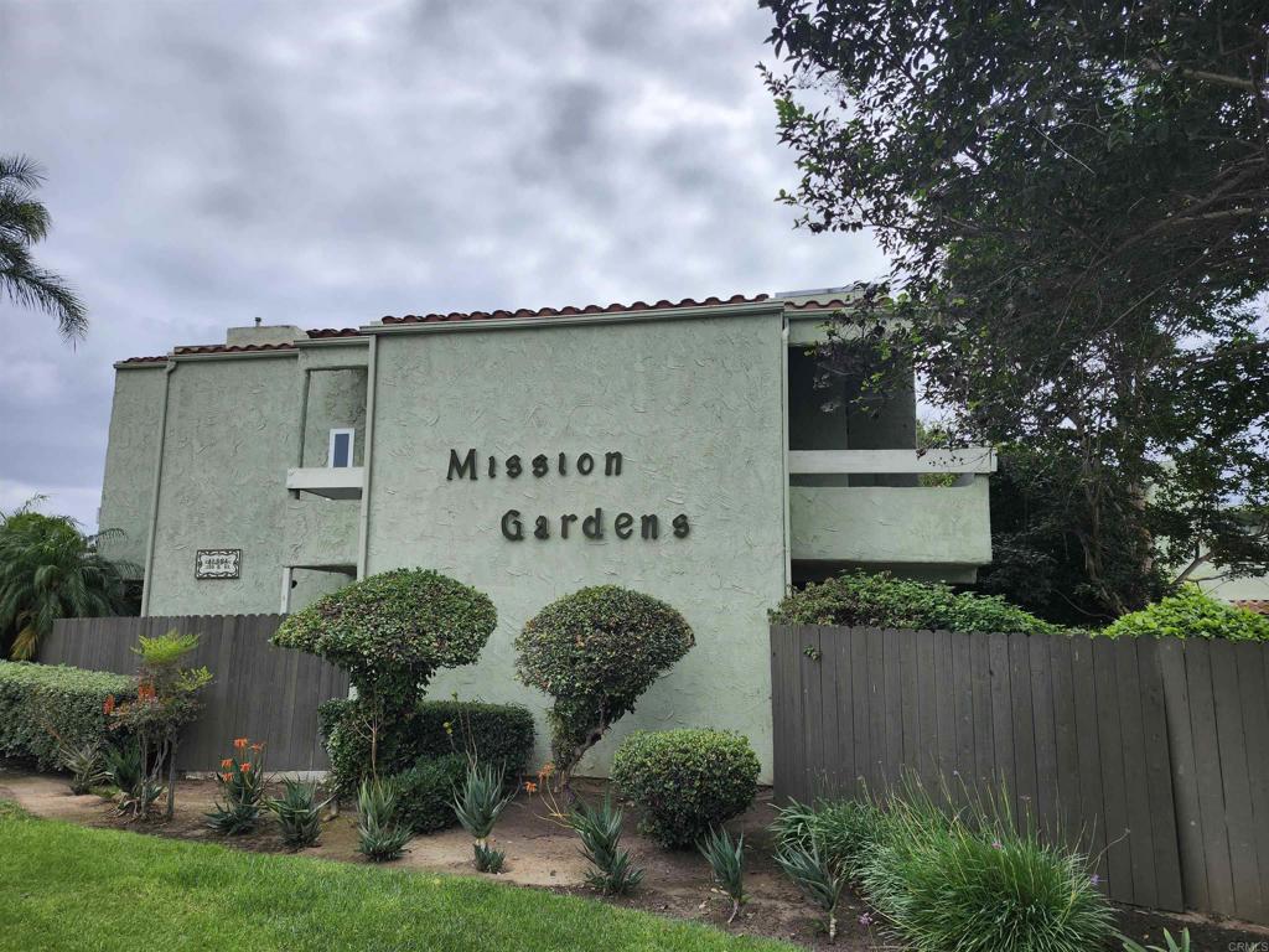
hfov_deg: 73.9
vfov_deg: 58.9
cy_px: 476
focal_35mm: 23
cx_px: 634
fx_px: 843
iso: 25
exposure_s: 1/1761
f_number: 1.8
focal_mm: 5.54
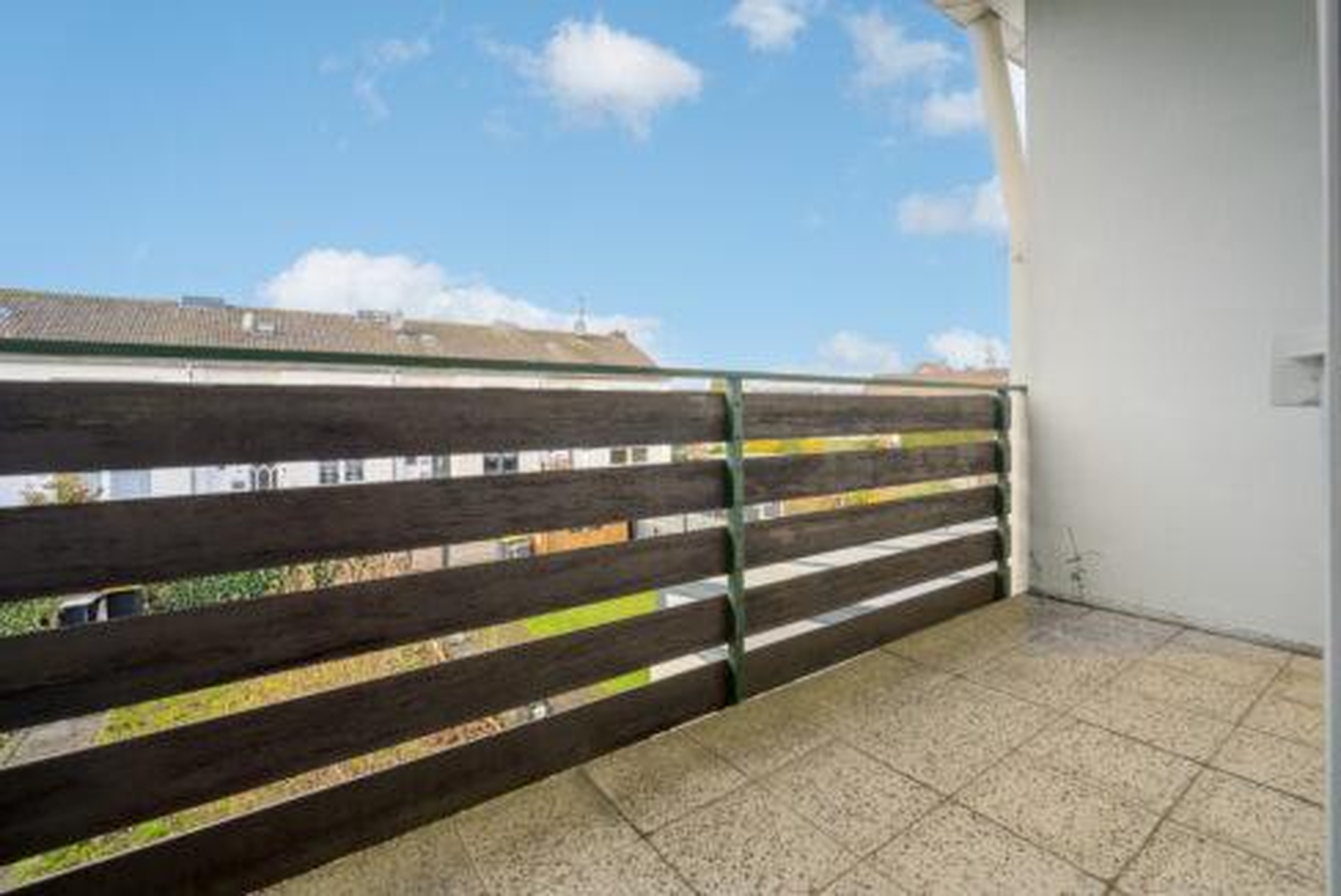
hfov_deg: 98.5
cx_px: 670
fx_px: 578
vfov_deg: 75.6
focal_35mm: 16
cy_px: 448
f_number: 9
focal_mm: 15.5
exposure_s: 1/80
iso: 200
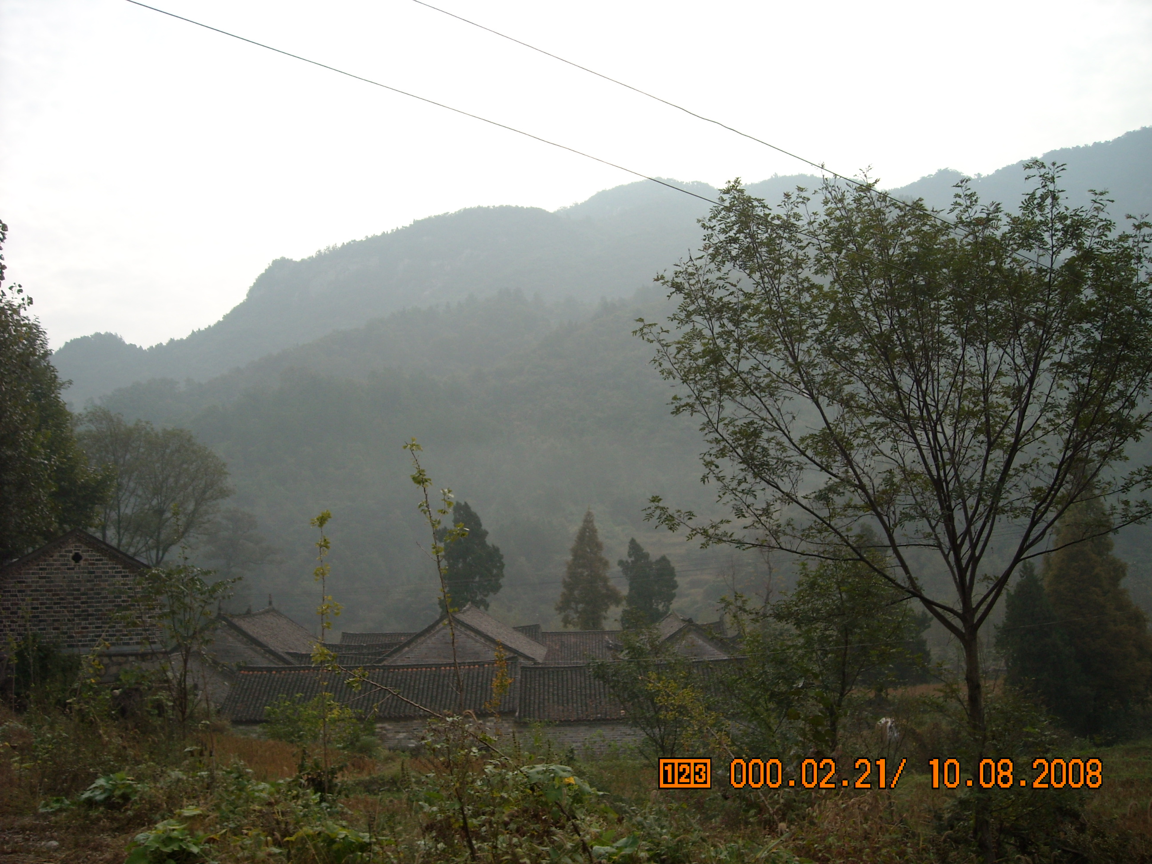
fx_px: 1165
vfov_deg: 40.7
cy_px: 432
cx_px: 576
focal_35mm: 35
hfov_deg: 52.6
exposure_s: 1/337
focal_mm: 5.7
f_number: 2.8
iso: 64
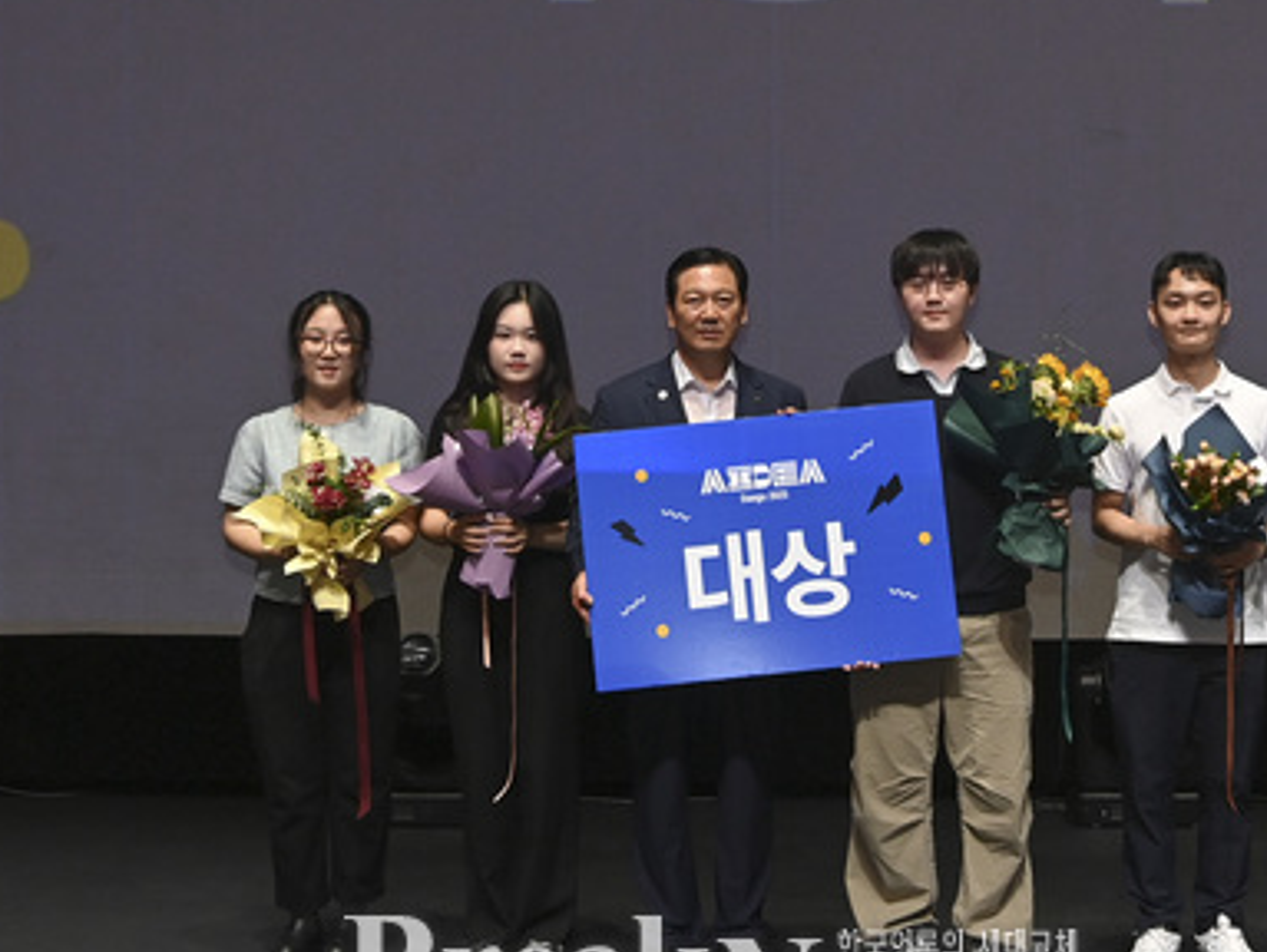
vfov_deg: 18.6
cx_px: 844
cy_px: 326
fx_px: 2894
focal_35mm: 79
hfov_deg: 24.6
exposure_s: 1/160
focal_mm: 45
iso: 1600
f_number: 7.1
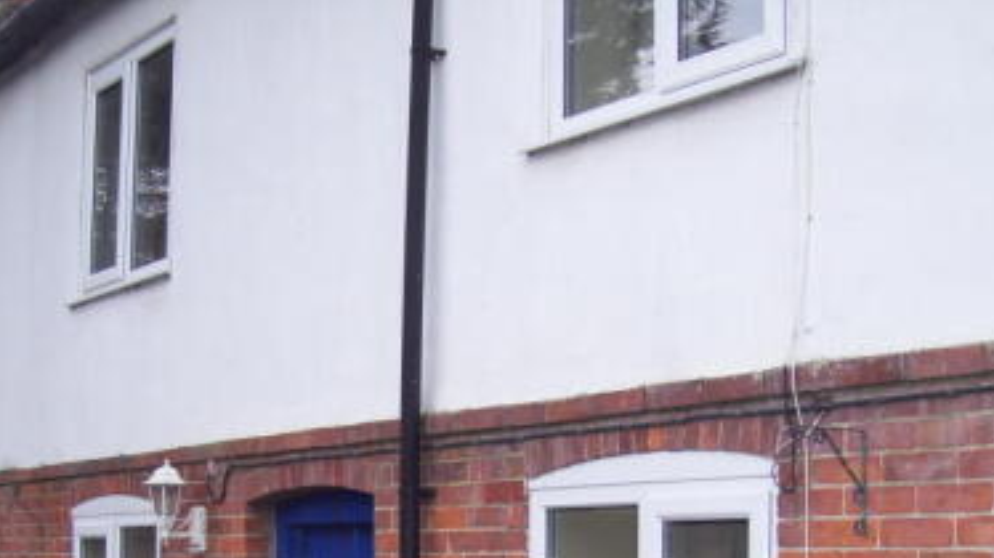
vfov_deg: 19.1
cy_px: 578
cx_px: 423
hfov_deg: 34.3
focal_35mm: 61
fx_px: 1607
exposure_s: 1/160
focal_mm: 6
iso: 80
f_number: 2.7
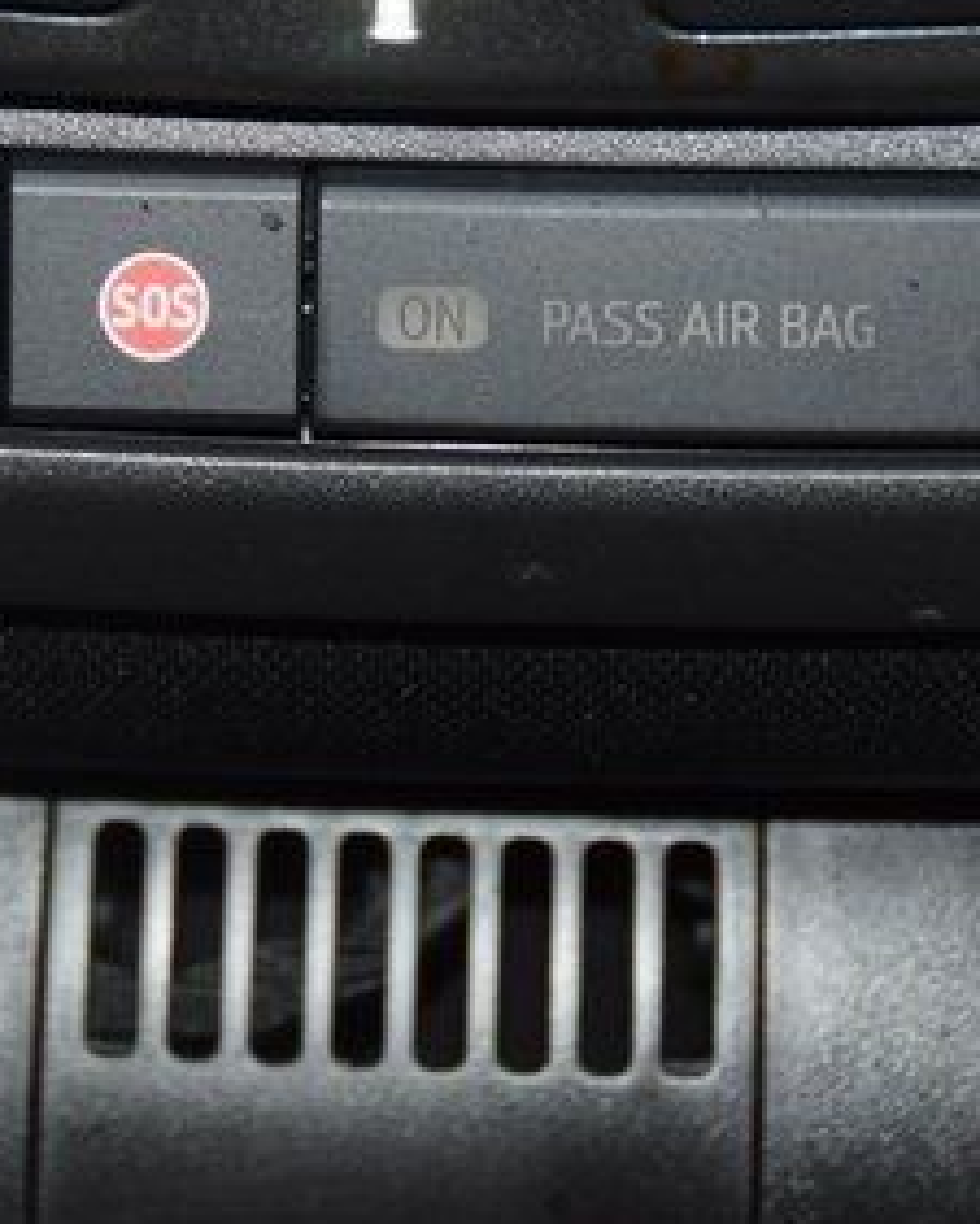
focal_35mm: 123
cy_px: 11
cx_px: 362
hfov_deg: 12.5
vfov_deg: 15.4
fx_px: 4457
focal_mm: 24
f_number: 3.8
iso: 560
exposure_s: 1/60
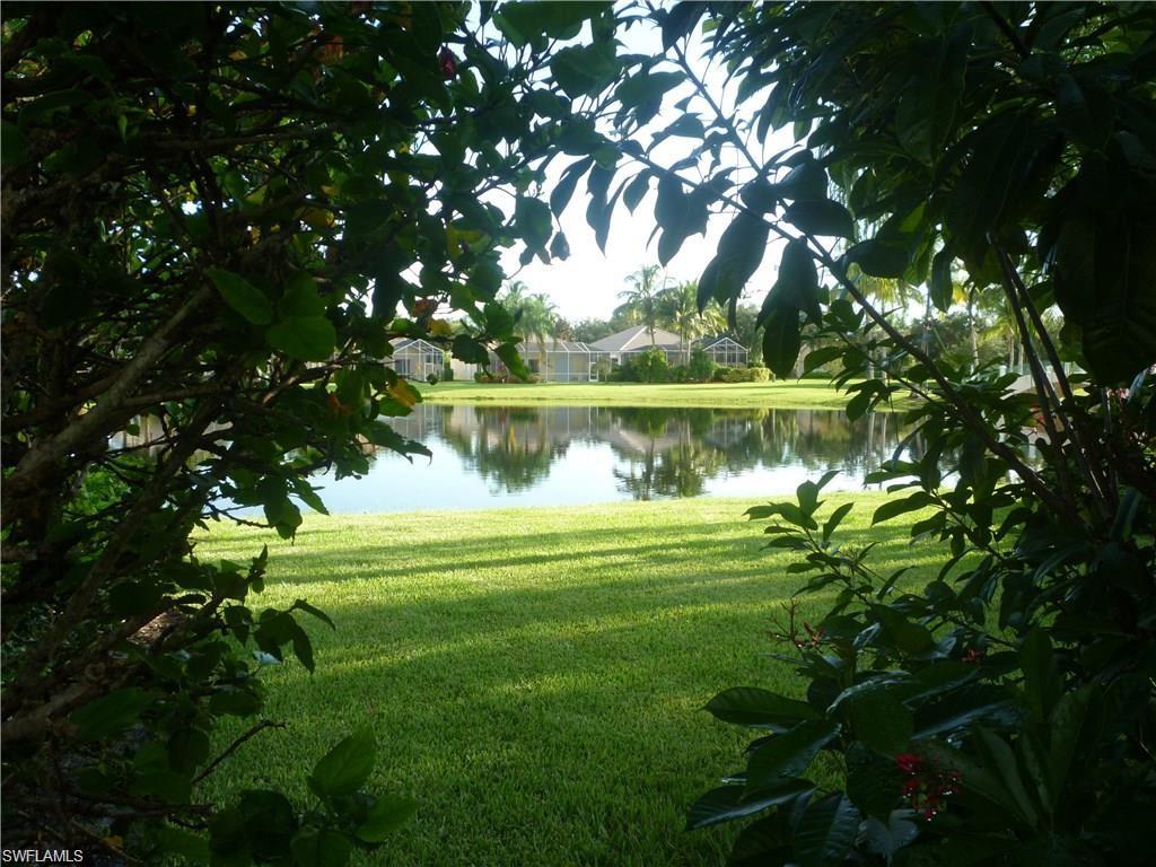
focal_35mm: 29
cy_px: 434
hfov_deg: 61.7
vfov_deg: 48.2
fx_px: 968
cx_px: 578
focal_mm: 5.2
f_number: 3.3
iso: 80
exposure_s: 1/160
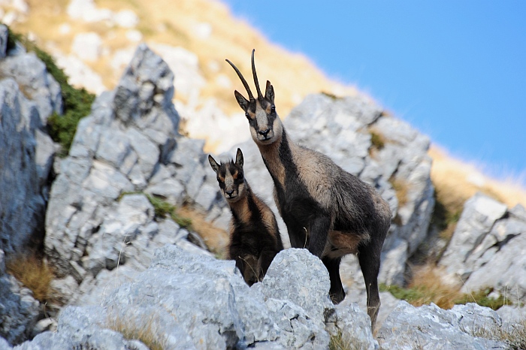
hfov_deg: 6.9
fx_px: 4381
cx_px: 263
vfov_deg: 4.6
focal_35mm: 300
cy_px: 175
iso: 250
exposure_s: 1/250
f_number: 8
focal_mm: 300
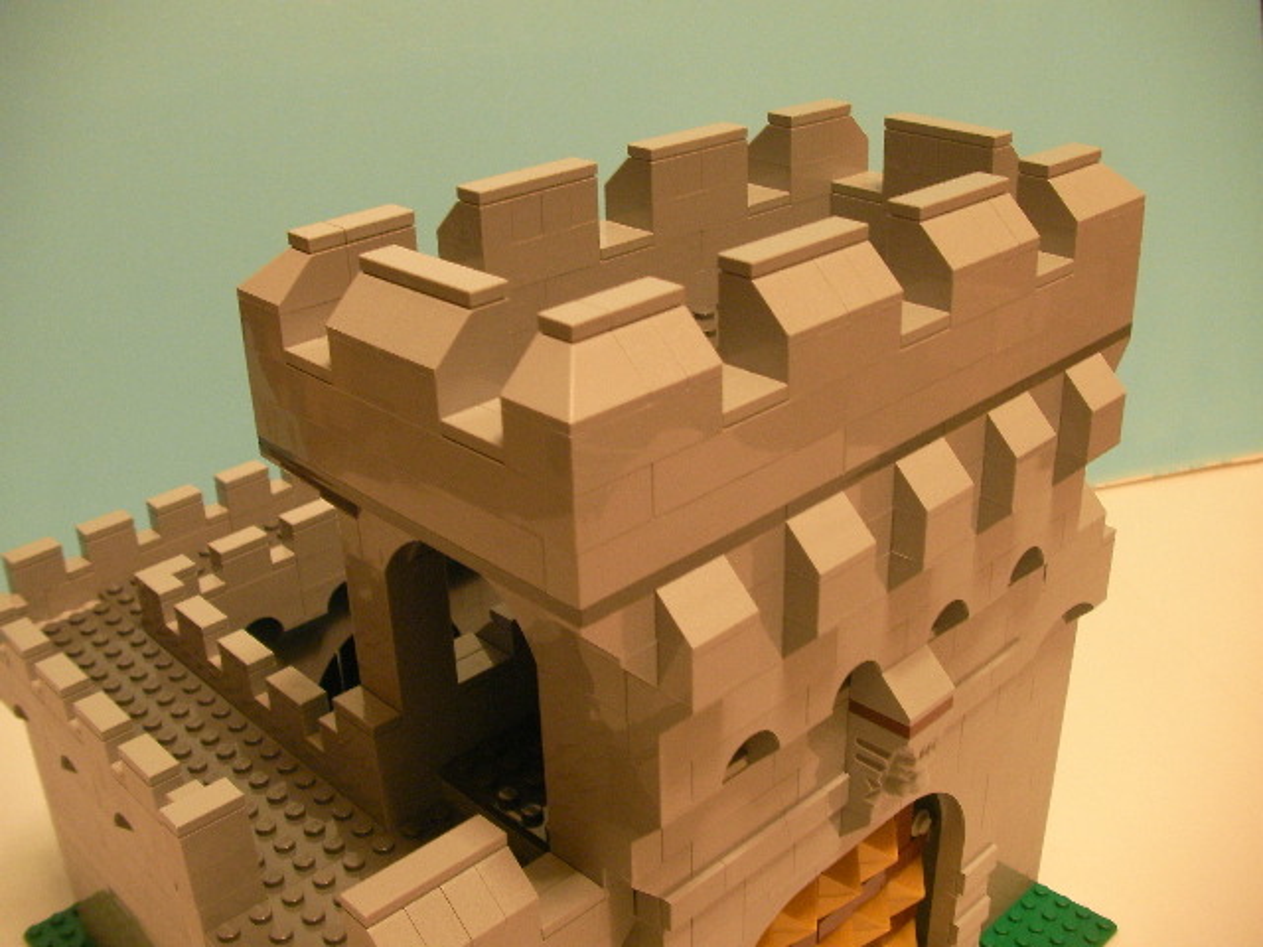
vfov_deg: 37.7
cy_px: 474
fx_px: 1386
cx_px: 632
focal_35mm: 38
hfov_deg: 49.0
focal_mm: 6.3
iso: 200
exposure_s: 1/6.7
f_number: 3.5
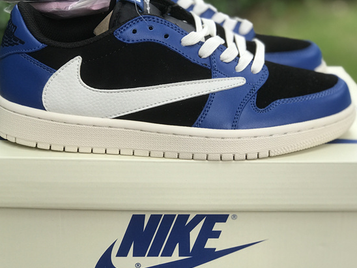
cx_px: 167
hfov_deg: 25.3
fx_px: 794
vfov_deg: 19.1
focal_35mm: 77
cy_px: 89
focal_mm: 6.6
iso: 32
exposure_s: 1/100
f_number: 2.8
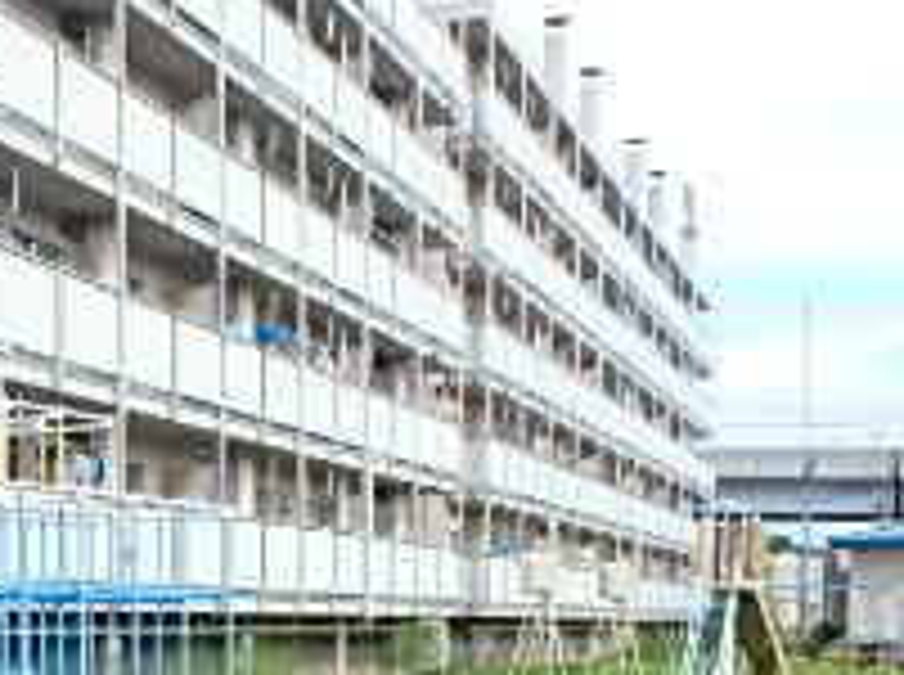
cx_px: 184
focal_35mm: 67
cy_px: 747
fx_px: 1747
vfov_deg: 20.8
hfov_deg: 28.4
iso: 125
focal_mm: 3.7
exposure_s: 1/640
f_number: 3.5
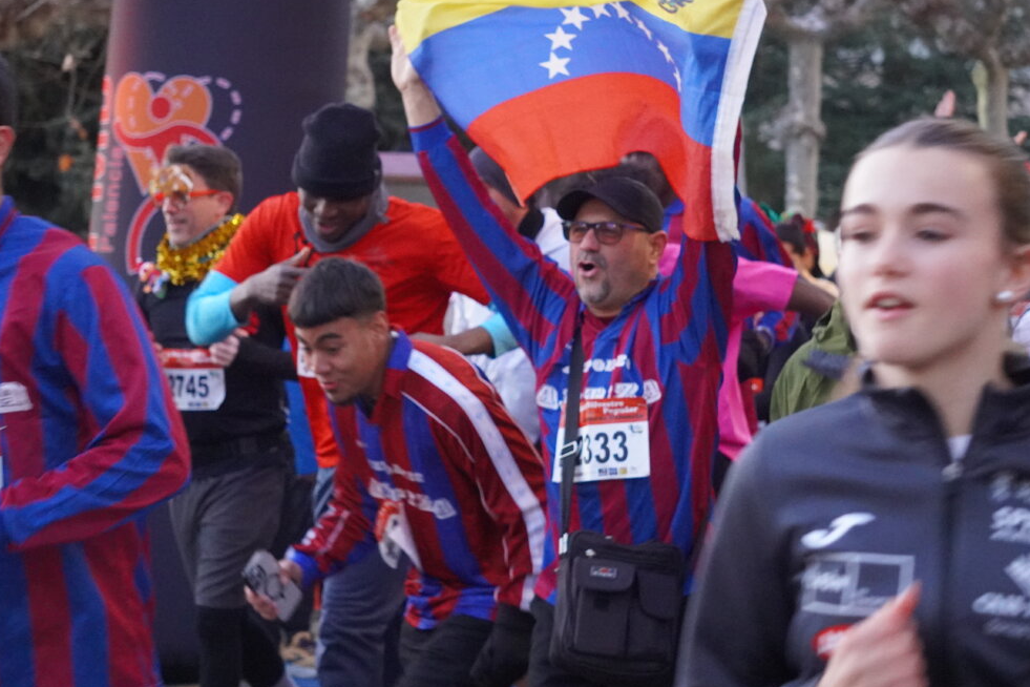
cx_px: 563
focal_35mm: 108
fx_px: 3080
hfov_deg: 19.0
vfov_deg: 12.7
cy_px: 317
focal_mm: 55
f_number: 4.5
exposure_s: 1/125
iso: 6400
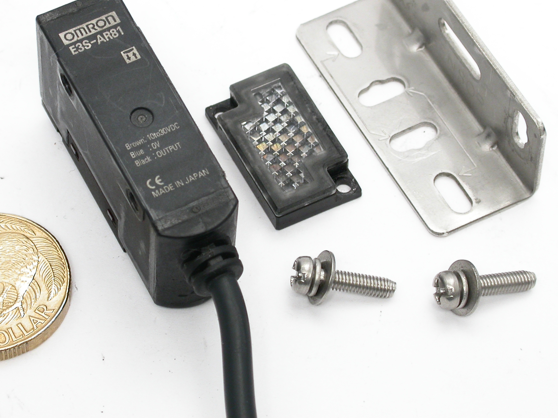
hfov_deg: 10.9
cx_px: 244
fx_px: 2934
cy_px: 152
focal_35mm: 182
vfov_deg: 8.2
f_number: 5.5
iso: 100
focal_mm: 29.1
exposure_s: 1/14.8
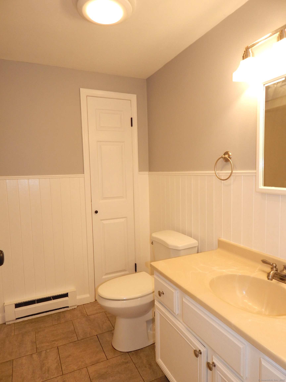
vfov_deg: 76.4
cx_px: 143
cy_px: 191
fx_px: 242
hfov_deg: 61.1
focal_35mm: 22
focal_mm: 4
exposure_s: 1/30
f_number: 3
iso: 140
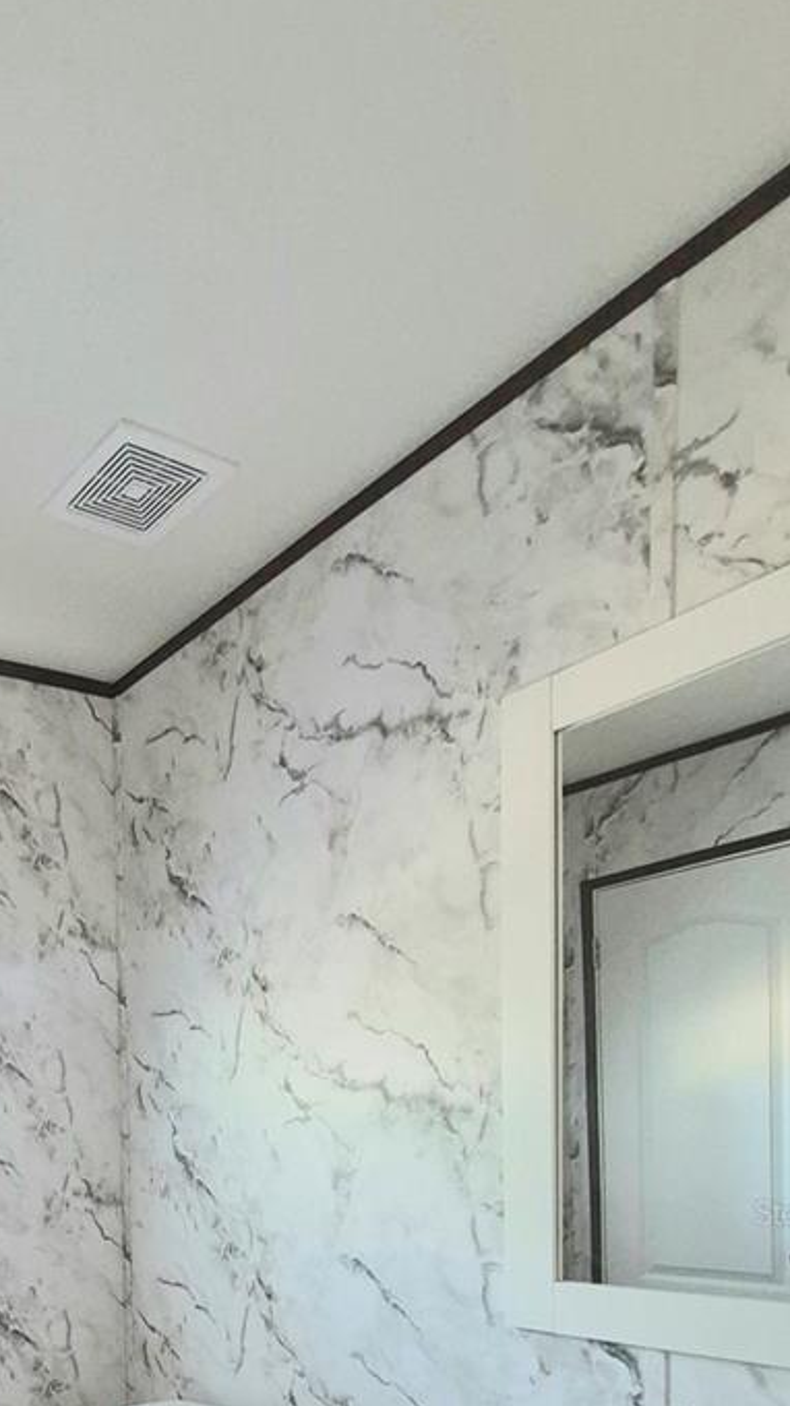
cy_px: 1212
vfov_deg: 64.2
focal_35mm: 25
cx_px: -29
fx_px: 932
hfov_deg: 39.5
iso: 640
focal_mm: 1.74
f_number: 2.2
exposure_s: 1/60.2
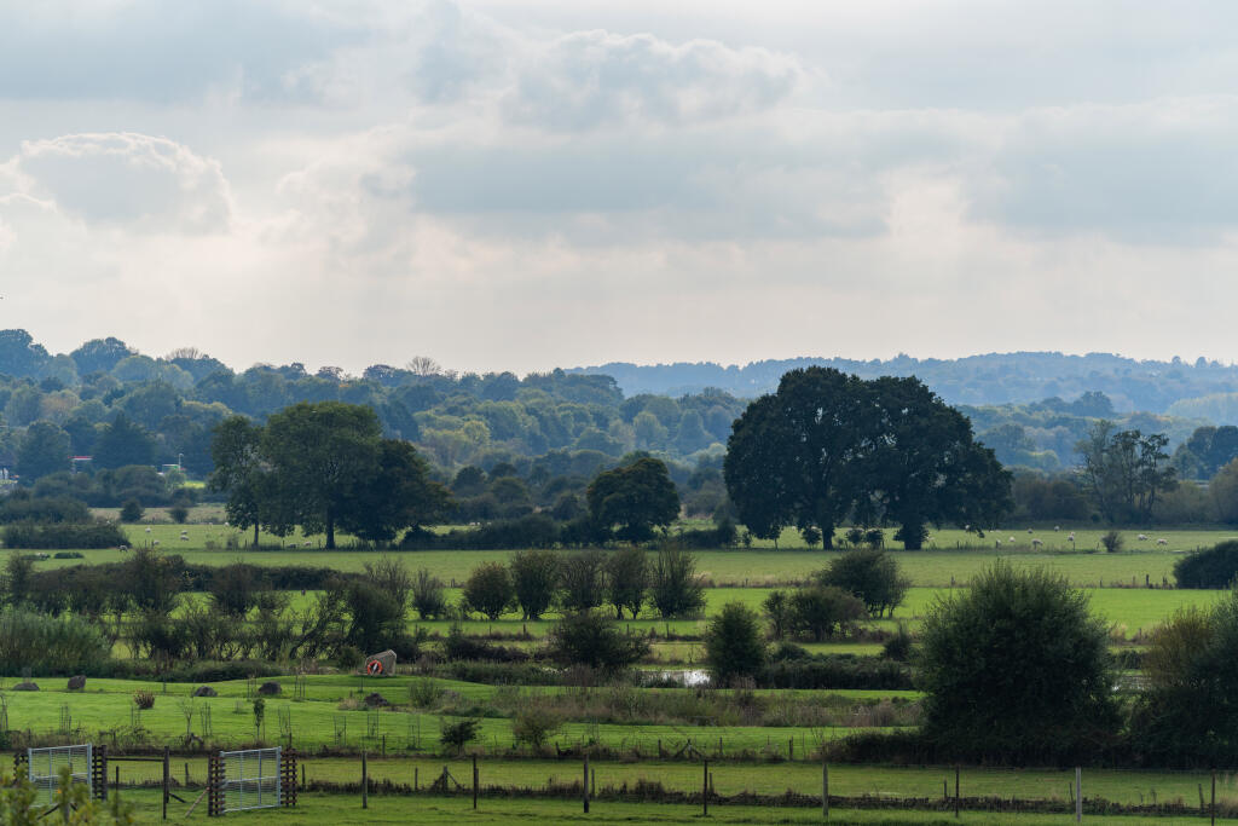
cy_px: 413
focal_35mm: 192
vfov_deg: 7.2
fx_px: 6603
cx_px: 619
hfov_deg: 10.7
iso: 250
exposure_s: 1/2000
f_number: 4.5
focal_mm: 192
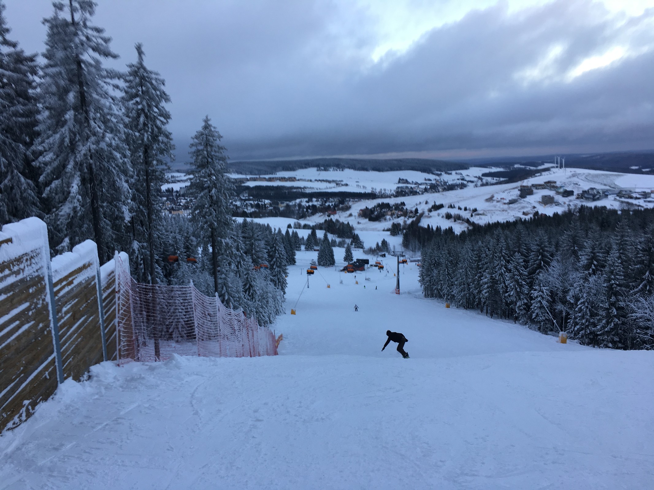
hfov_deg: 61.7
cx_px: 327
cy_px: 245
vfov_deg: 48.2
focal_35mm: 29
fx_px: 548
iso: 25
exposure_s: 1/100
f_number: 2.2
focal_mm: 4.15
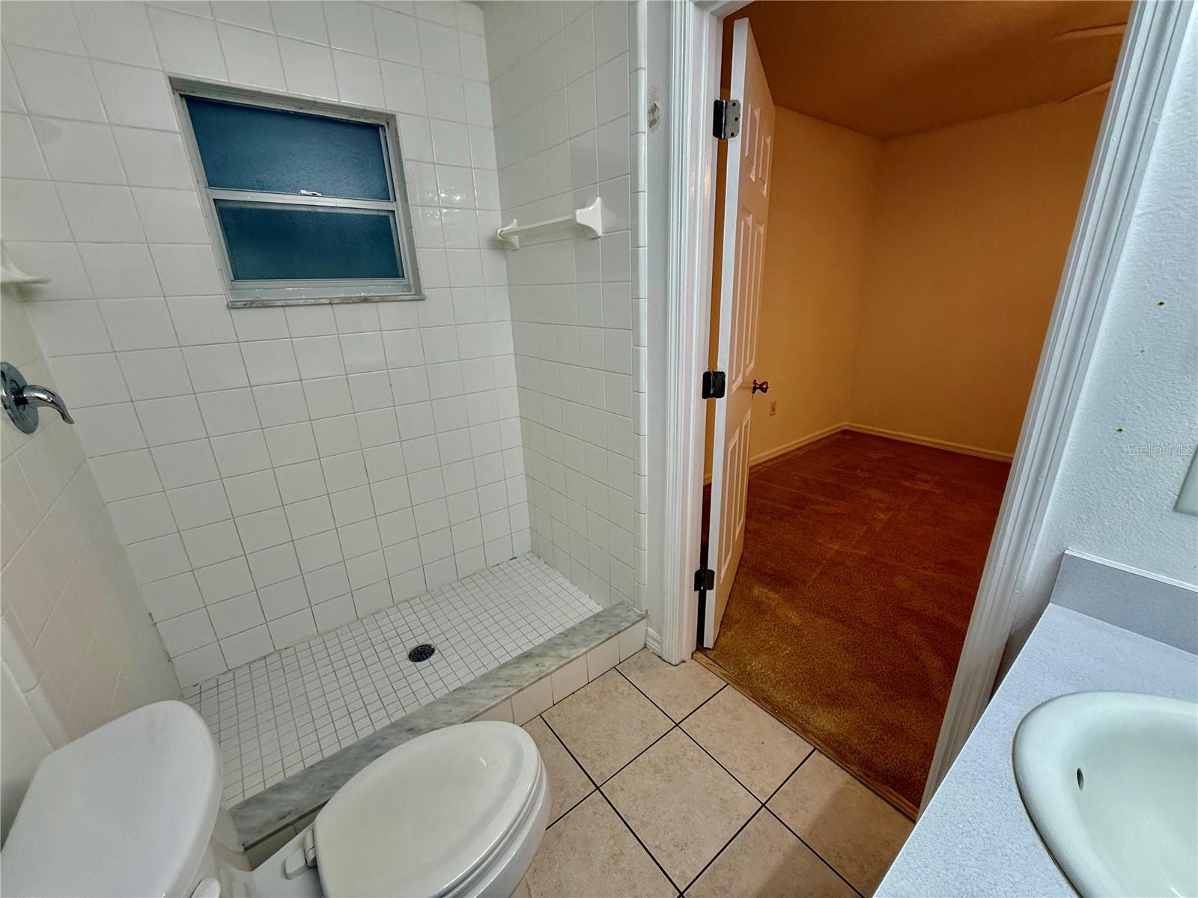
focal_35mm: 14
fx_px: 485
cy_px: 449
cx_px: 599
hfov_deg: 102.1
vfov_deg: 85.7
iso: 160
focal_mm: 2.22
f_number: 2.2
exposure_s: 1/120
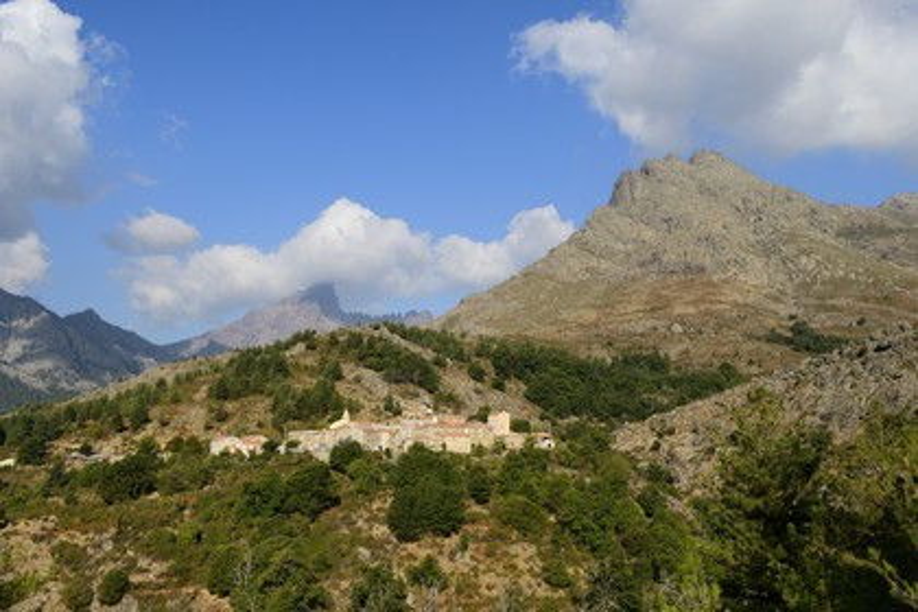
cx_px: 459
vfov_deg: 41.1
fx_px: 816
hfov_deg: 58.7
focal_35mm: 32
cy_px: 306
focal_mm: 32
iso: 200
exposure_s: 1/250
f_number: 14
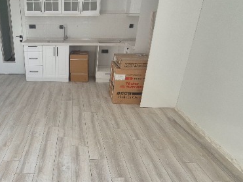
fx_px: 197
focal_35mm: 28
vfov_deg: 49.5
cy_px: 110
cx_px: 54
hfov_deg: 59.2
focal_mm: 1.74
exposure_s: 1/166
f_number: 2.2
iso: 50
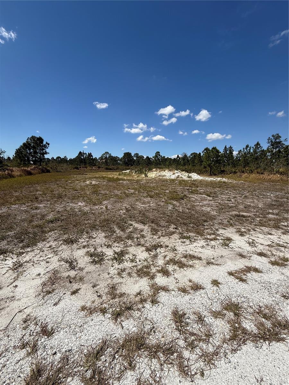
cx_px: 144
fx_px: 156
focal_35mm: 14
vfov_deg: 102.1
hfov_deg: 85.7
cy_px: 192
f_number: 2.2
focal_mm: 2.22
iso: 50
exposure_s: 1/3891
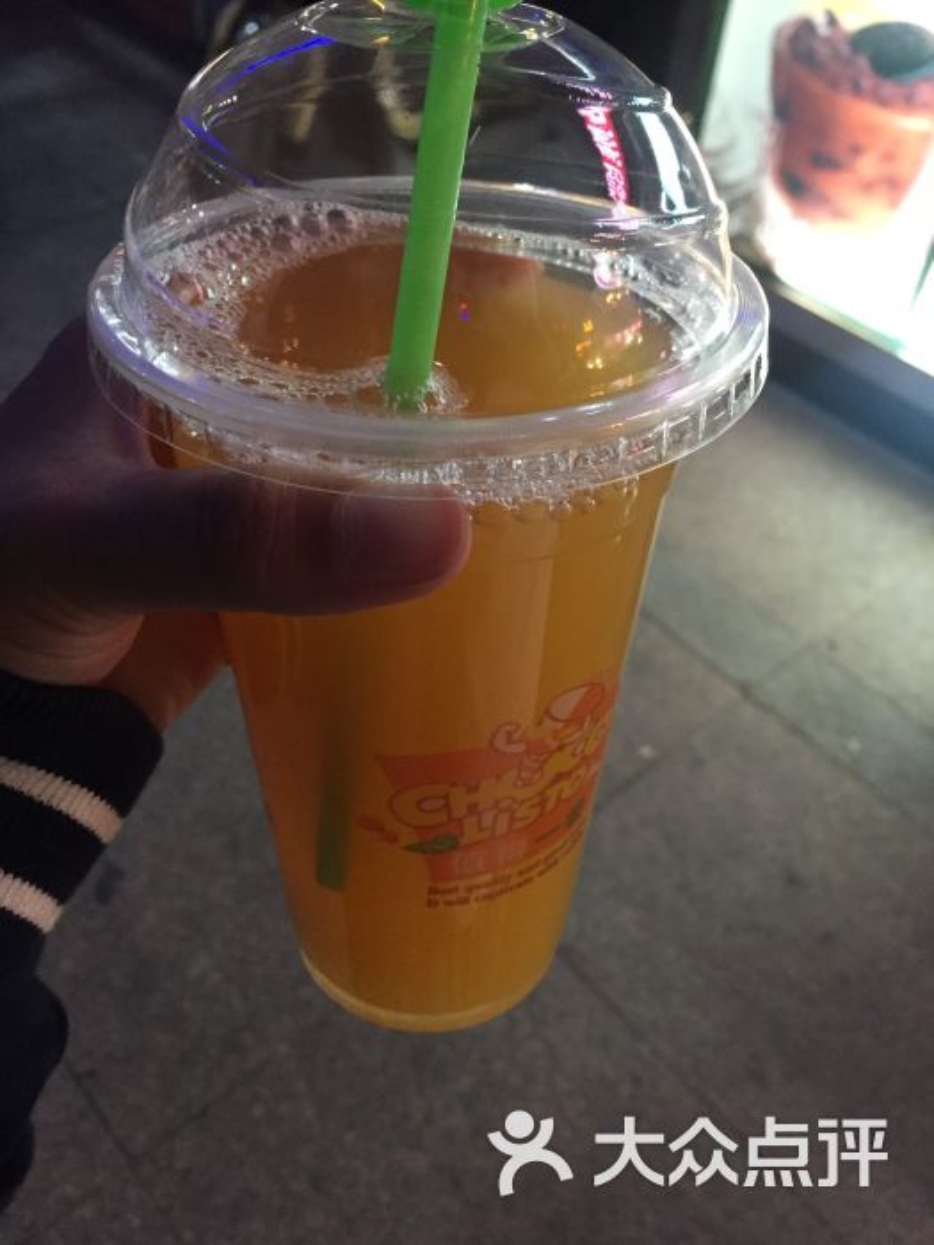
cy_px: 622
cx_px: 467
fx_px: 1043
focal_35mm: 29
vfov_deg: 61.7
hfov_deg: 48.2
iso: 250
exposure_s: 1/25
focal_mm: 4.15
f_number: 2.2
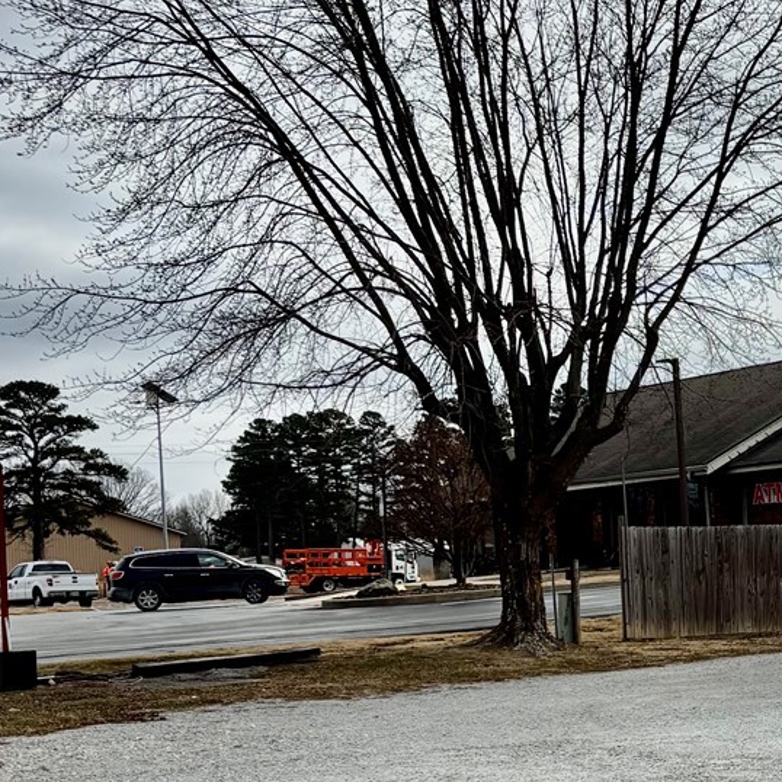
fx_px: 2096
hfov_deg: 19.8
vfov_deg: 21.0
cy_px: 558
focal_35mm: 82
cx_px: 952
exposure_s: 1/6329
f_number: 1.6
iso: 50
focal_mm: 5.96
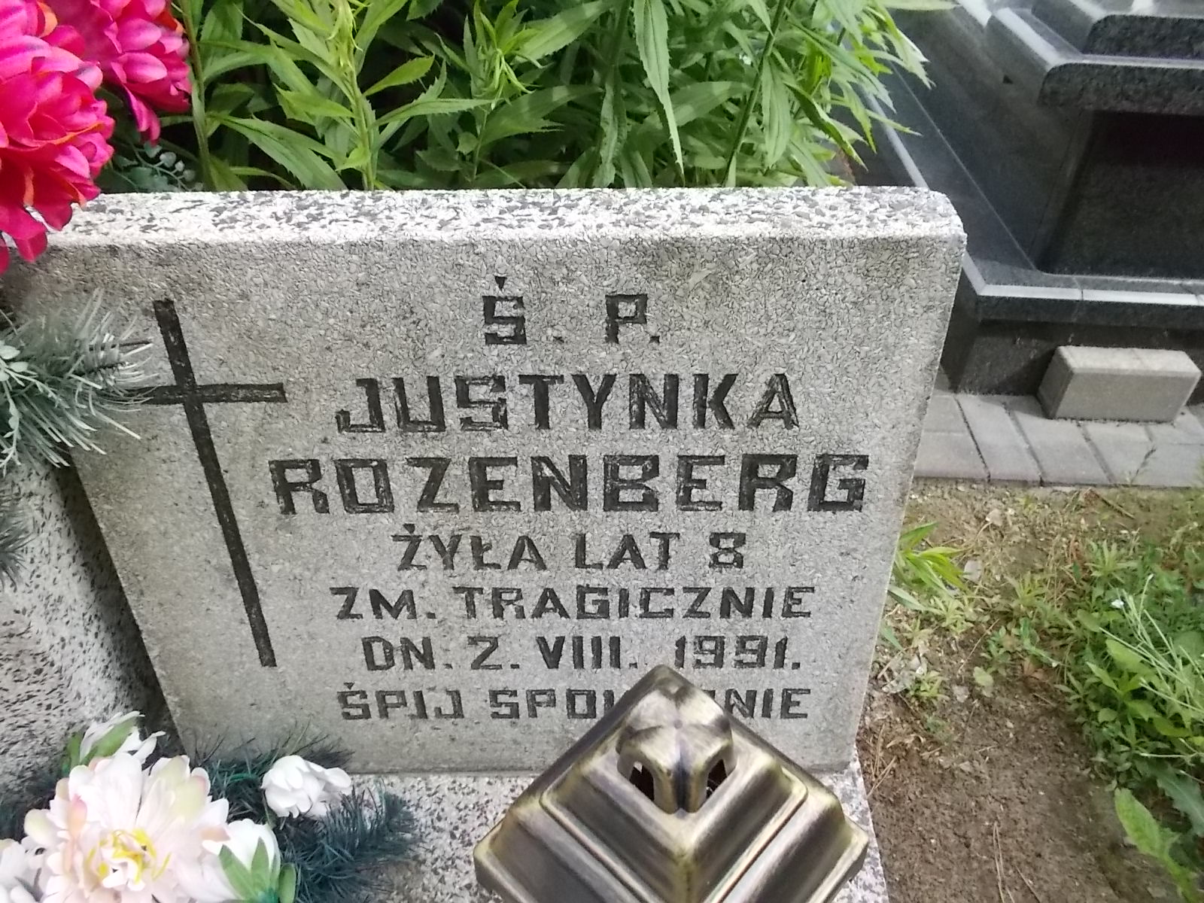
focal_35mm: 26
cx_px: 602
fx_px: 904
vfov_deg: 53.1
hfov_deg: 67.3
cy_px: 452
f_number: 8
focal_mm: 4.6
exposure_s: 1/160
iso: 400
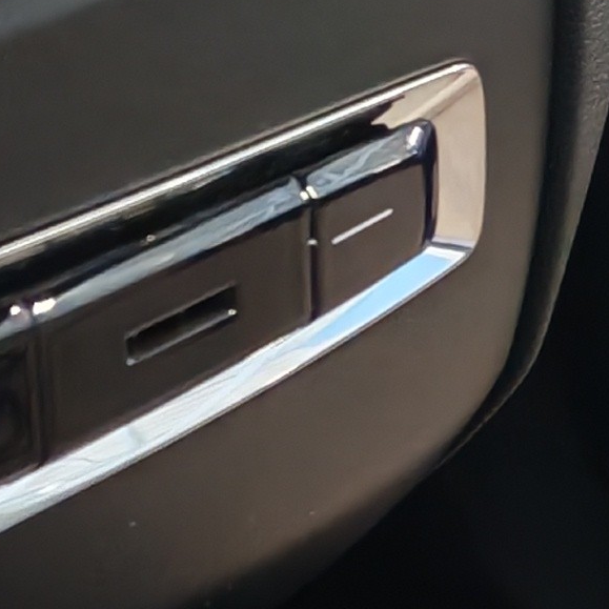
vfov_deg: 8.3
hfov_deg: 9.0
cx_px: 630
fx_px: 3861
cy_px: 1434
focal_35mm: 194
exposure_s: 1/50
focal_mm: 6.12
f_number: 1.9
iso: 1800
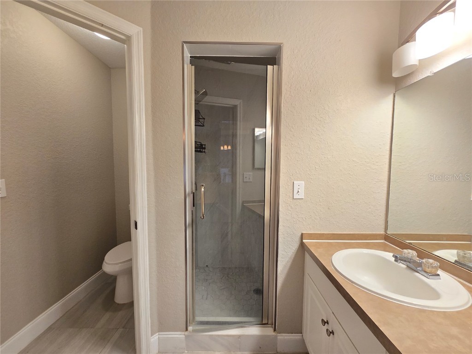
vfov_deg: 89.9
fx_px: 177
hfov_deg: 106.2
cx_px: 236
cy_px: 177
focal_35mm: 13
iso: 160
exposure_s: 1/60
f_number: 2.2
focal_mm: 2.2
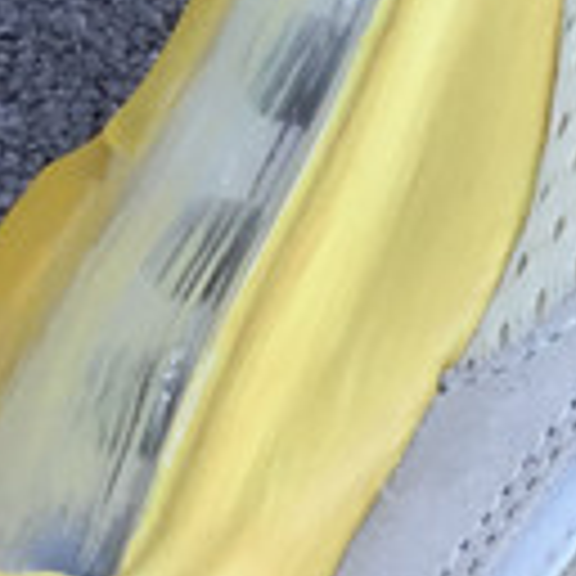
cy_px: 223
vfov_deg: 9.1
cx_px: 1152
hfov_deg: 8.6
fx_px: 3615
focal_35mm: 192
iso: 25
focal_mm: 3.3
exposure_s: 1/176
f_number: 2.4
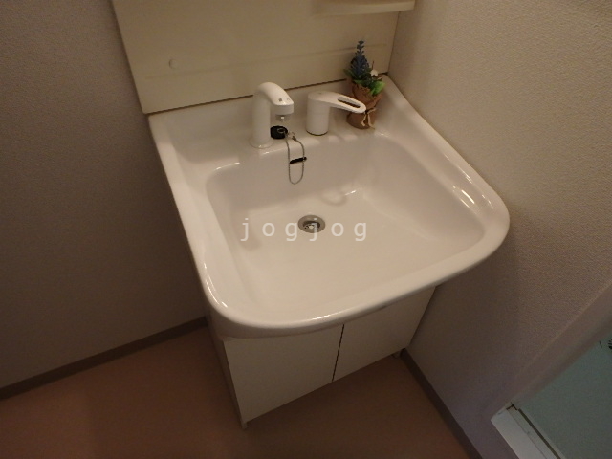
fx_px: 371
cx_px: 306
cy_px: 230
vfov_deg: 63.4
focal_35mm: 21
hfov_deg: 79.0
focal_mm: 3.7
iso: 500
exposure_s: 1/80
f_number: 3.5
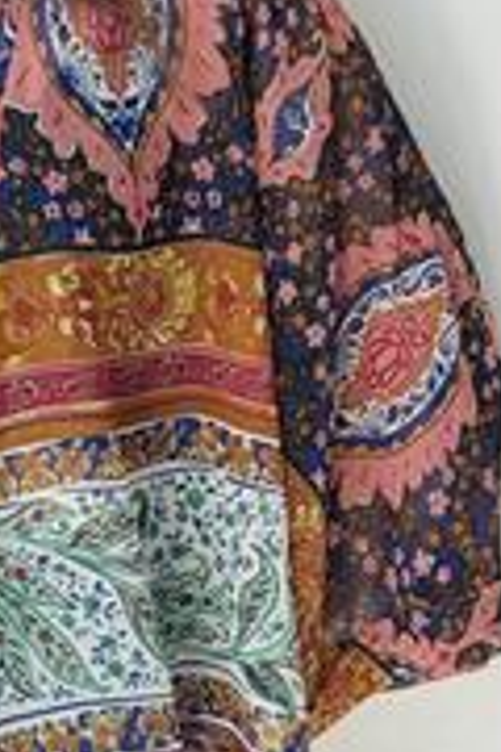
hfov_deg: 9.2
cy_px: 224
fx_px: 3089
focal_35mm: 148
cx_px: -71
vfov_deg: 13.8
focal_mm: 6.76
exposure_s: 1/254
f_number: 1.78
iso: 64
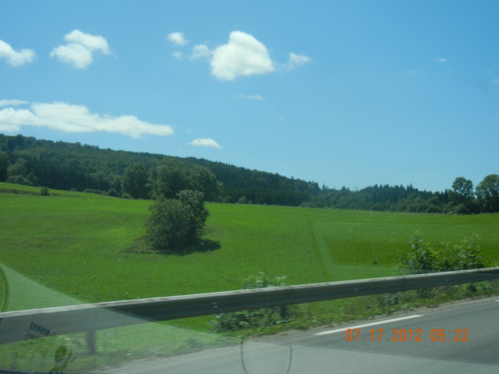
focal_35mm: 52
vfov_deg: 28.0
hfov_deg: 36.8
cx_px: 250
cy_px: 187
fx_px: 750
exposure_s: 1/330
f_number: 7.8
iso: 160
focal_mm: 9.3
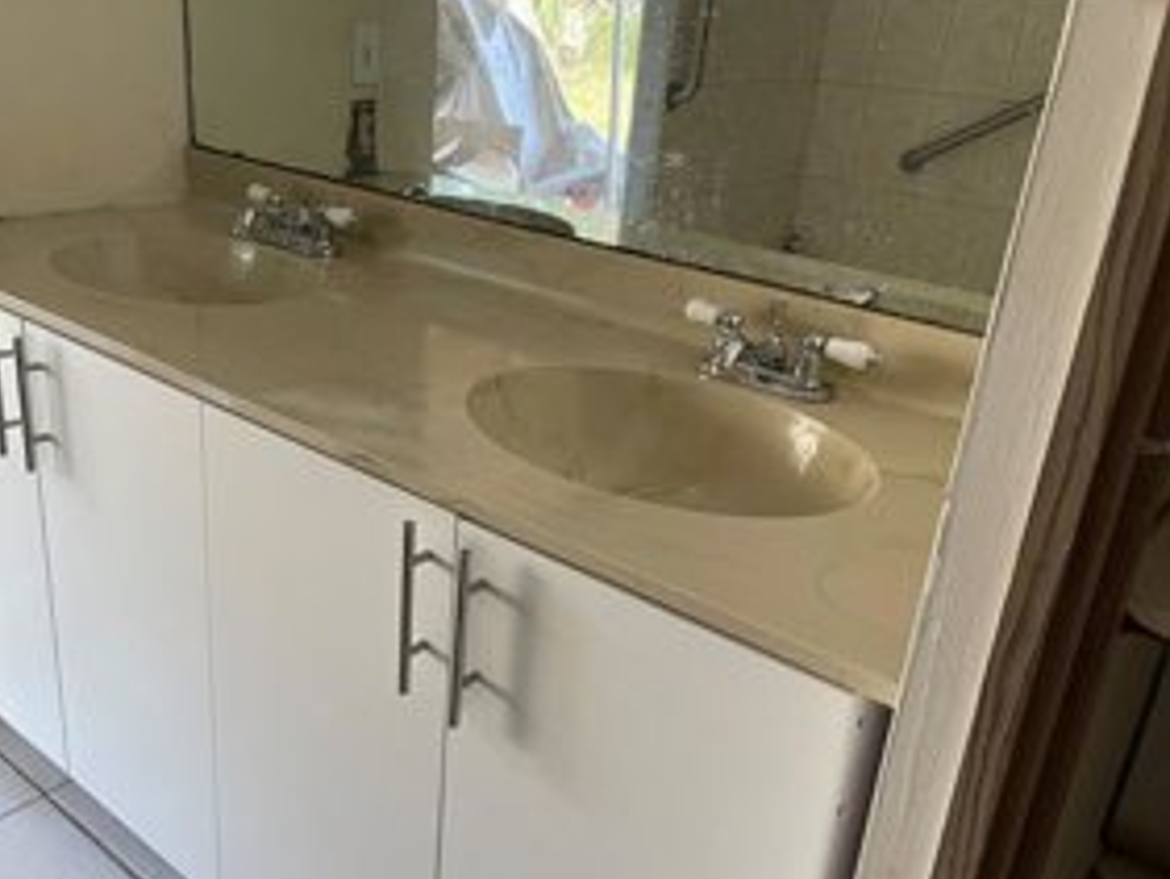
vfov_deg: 44.2
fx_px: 1082
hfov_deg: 56.4
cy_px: 446
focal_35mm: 32
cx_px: 479
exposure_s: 1/60
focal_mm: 5.1
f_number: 1.6
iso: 320
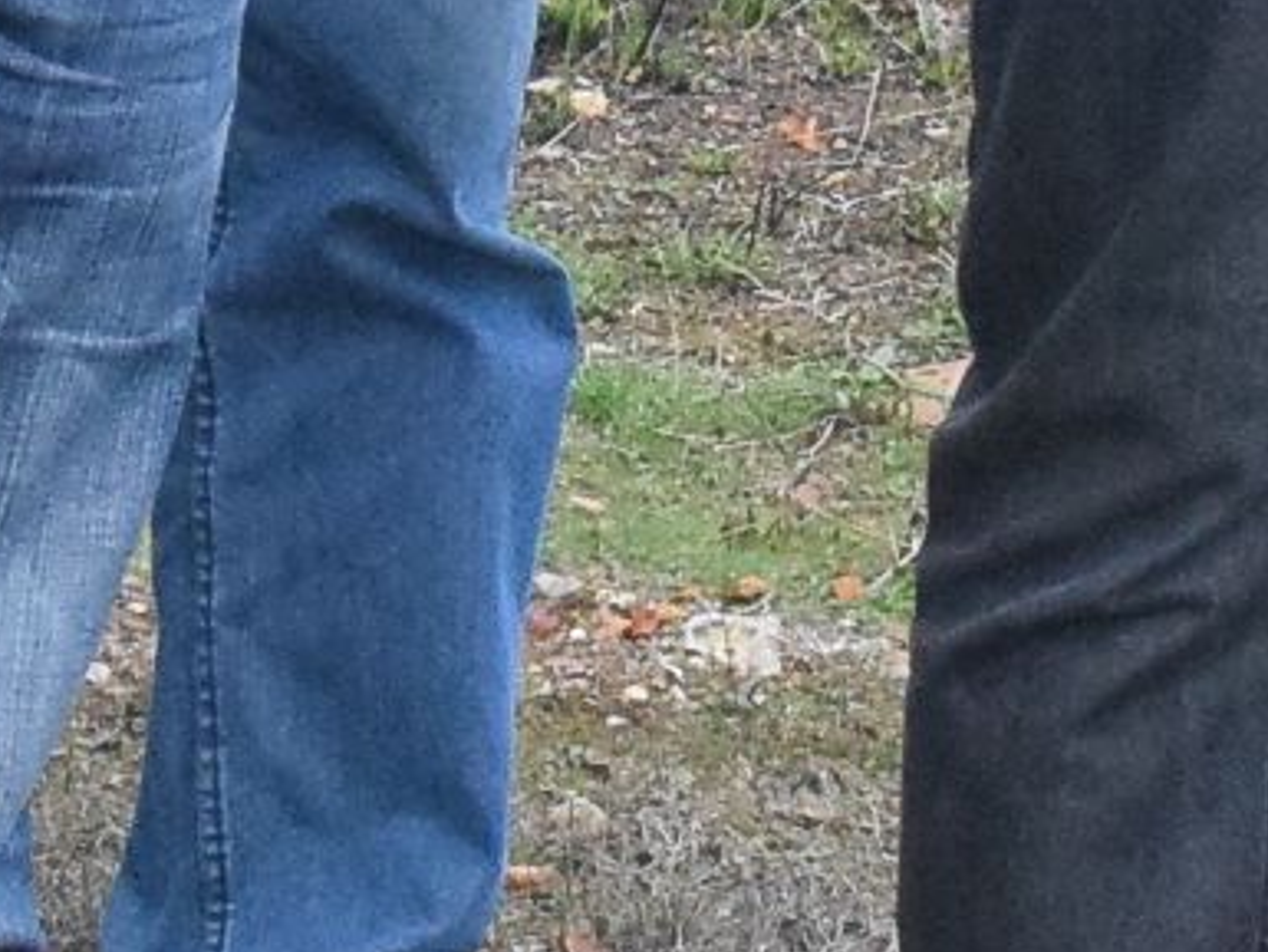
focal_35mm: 269
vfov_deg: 5.5
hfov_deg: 7.4
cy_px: -481
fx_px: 9857
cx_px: 718
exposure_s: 1/640
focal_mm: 24
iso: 3200
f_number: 13
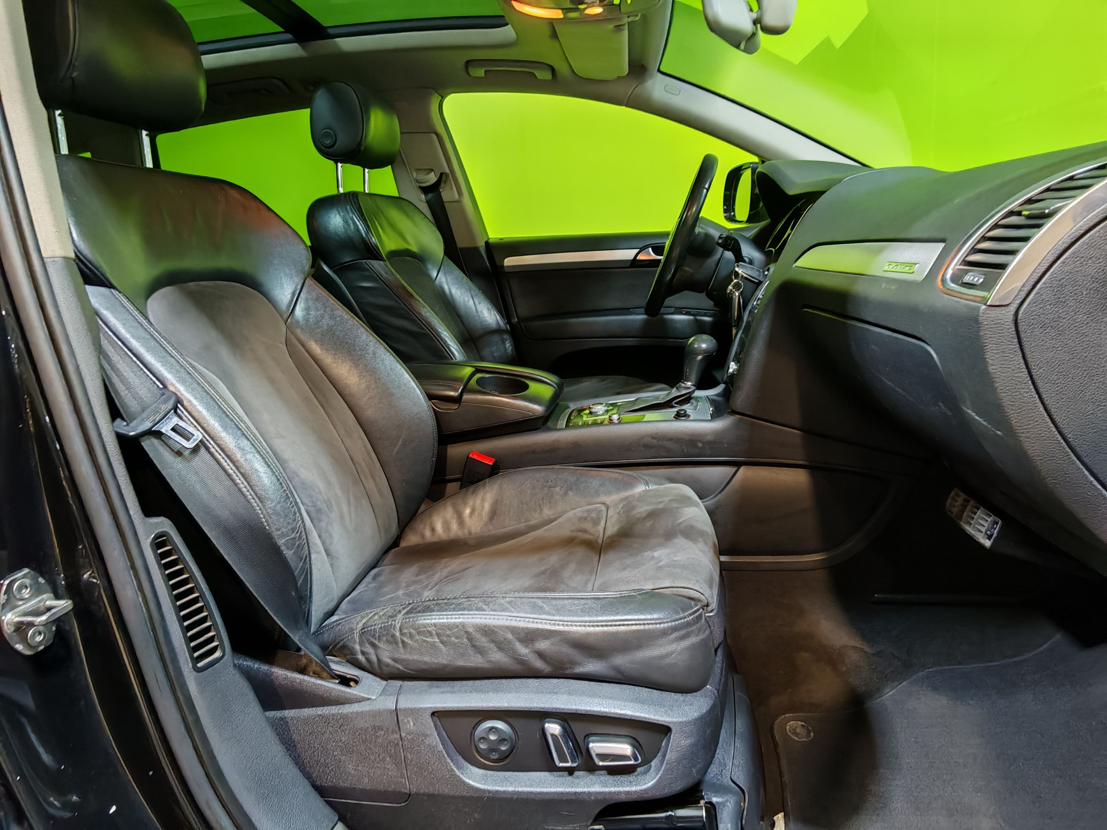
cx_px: 554
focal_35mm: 21
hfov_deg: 79.0
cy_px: 415
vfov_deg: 63.4
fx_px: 672
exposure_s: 1/33
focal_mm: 1.82
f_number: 2
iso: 320
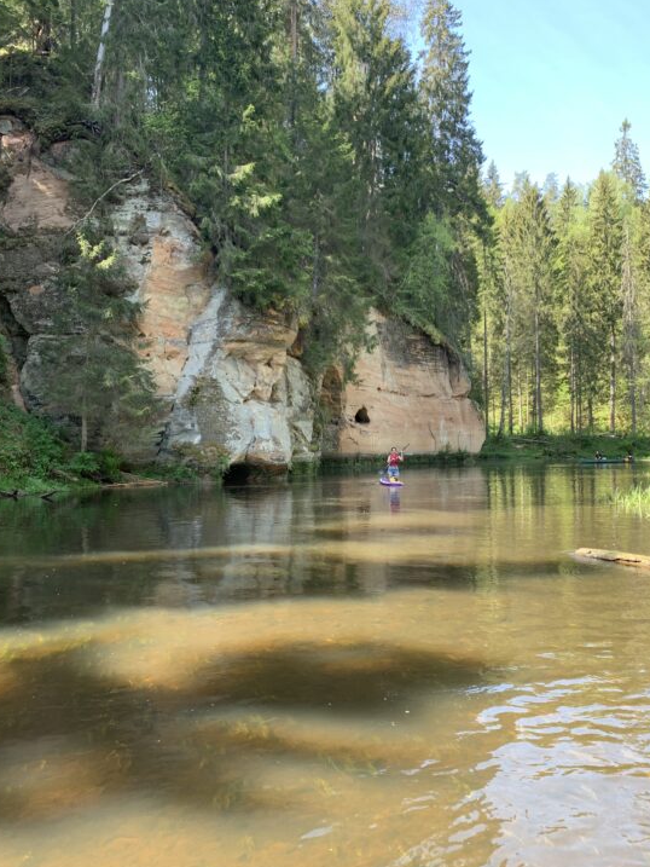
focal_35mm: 29
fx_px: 726
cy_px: 430
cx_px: 327
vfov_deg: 61.7
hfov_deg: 48.2
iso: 25
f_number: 1.8
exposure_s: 1/122
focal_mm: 4.25
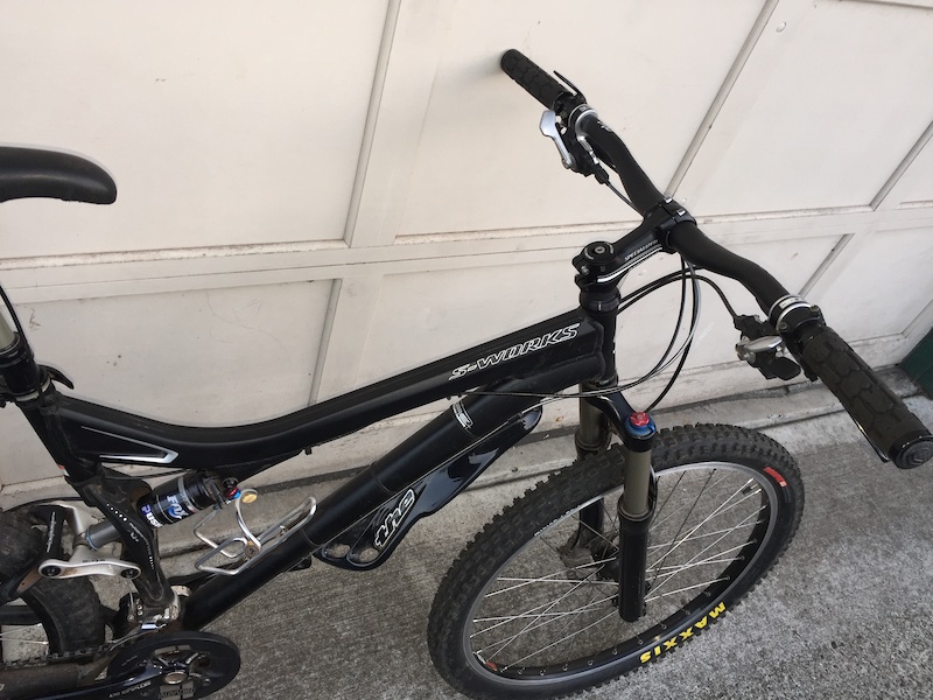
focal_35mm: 29
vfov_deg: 48.2
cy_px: 350
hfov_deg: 61.7
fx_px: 782
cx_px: 466
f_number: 2.2
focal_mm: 4.15
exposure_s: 1/30
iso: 40
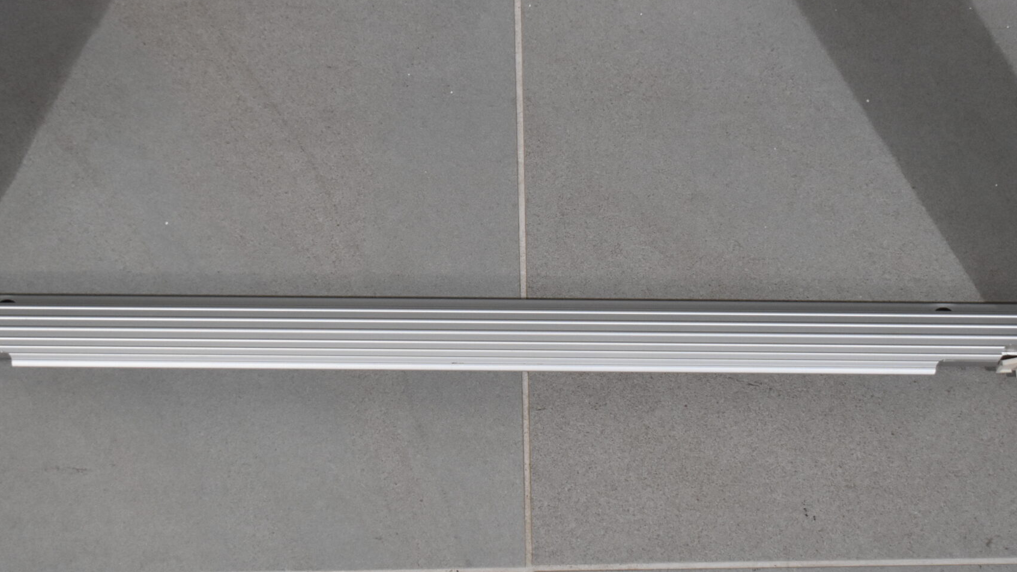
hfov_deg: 22.5
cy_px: 216
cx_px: 508
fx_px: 2562
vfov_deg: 12.7
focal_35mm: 95
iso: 800
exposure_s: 1/160
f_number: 4.8
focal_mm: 40
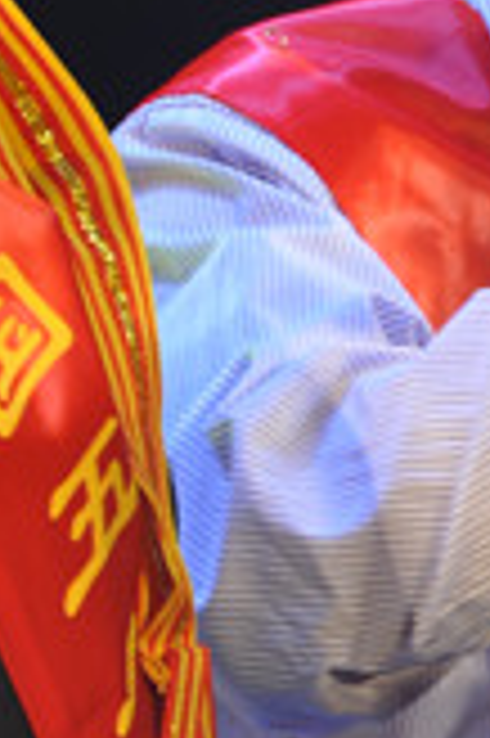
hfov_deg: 1.9
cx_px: 998
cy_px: 576
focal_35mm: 720
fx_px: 14736
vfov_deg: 2.9
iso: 400
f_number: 5.6
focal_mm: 105
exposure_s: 1/60
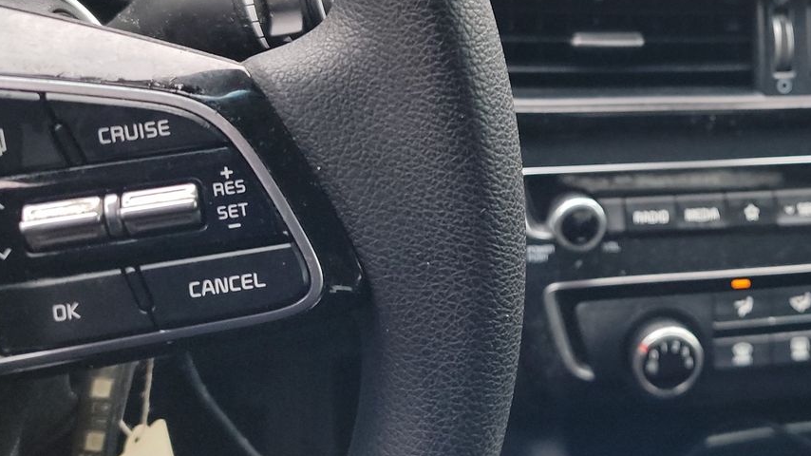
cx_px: 648
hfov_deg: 40.4
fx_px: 1054
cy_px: 132
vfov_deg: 24.2
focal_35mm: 49
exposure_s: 1/60
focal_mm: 6.7
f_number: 1.8
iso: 843
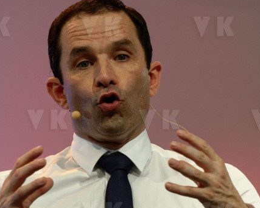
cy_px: 138
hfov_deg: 3.7
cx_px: 102
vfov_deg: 2.9
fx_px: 4049
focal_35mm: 526
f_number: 4.5
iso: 1000
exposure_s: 1/500
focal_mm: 200
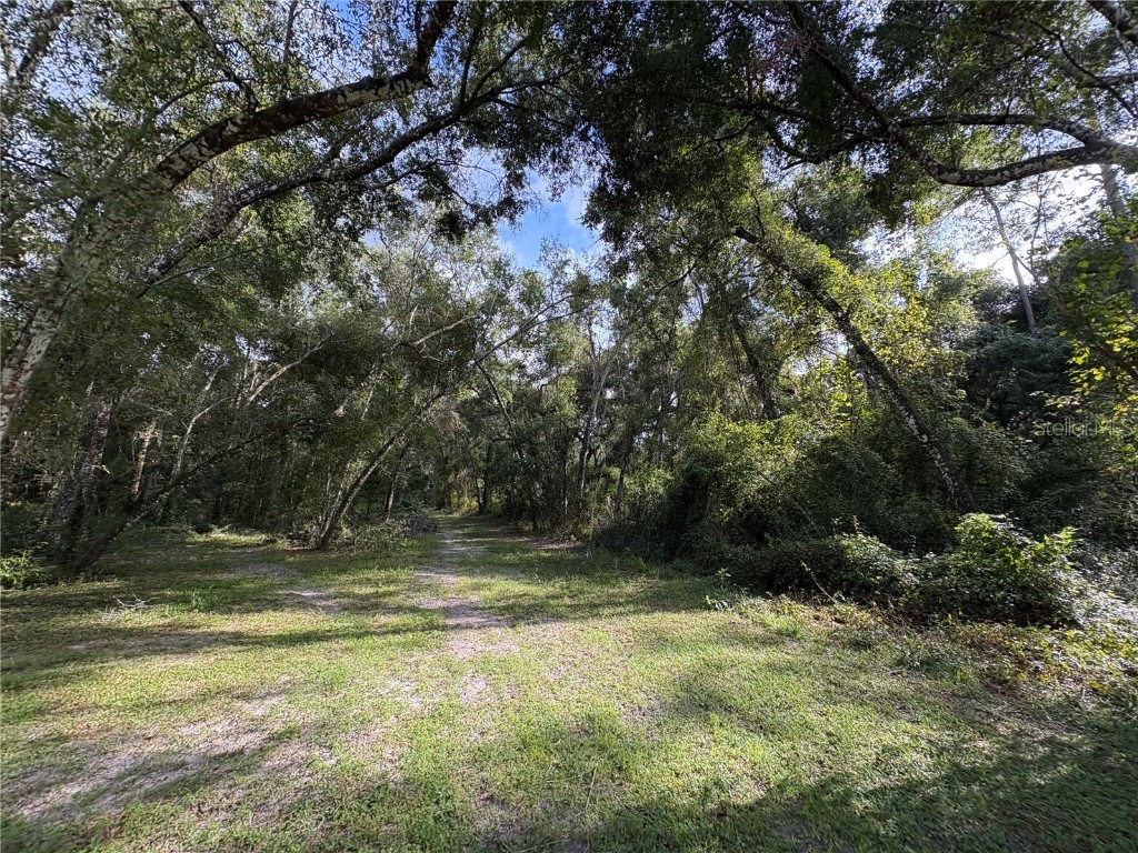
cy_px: 426
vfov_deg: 85.7
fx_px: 460
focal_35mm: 14
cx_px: 569
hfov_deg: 102.1
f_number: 2.2
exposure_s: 1/198
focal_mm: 2.22
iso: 64
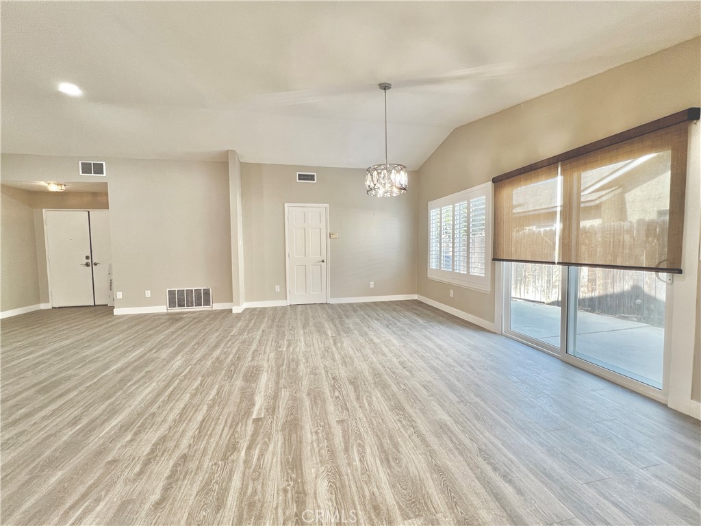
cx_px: 350
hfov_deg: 106.2
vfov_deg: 89.9
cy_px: 263
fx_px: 263
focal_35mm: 13
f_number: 1.8
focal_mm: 1.57
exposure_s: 1/120
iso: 160
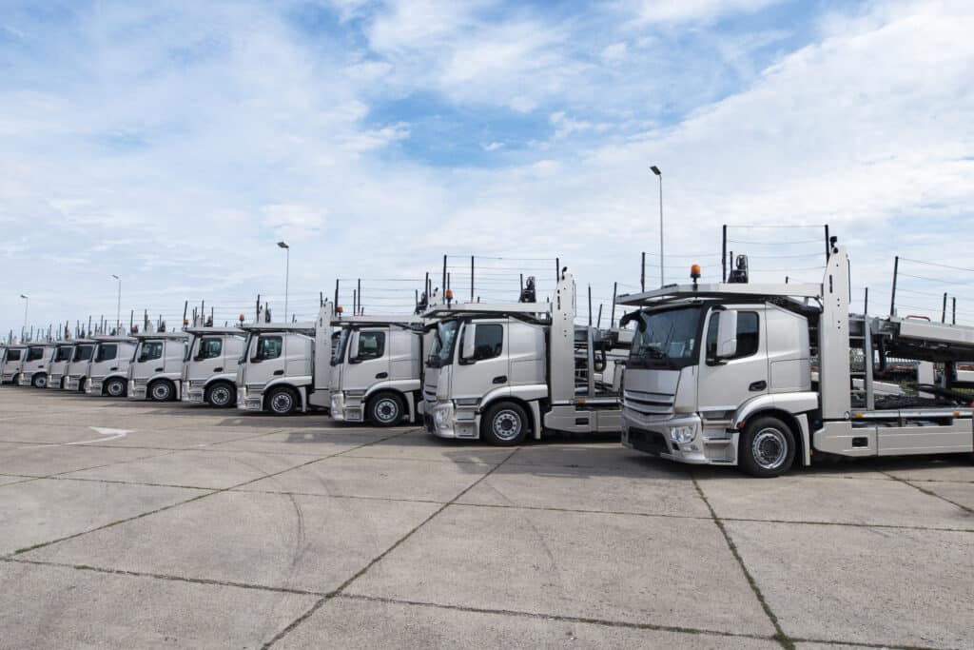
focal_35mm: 20
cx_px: 487
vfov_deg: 61.9
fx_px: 541
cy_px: 325
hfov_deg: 84.0
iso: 320
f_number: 11
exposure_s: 1/640
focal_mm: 20
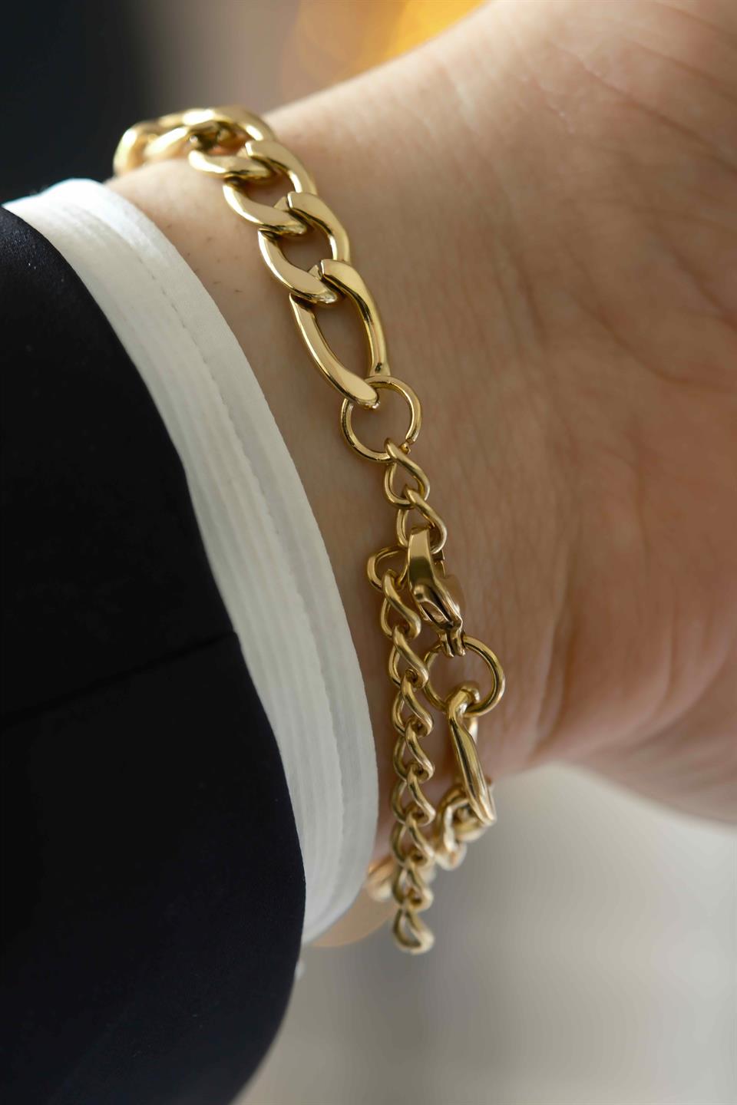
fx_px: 3685
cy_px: 552
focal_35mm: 120
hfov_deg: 11.4
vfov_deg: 17.1
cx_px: 368
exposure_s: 1/30
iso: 400
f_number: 4
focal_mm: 80
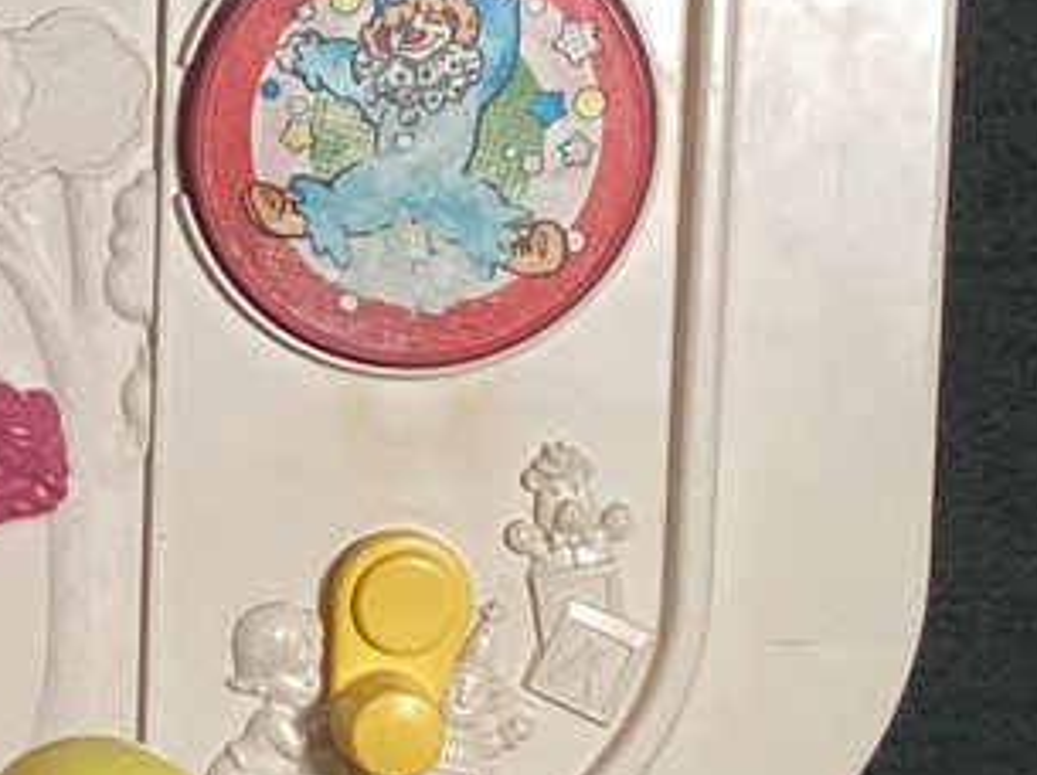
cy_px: 440
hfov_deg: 12.2
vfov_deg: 9.6
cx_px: -525
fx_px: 4608
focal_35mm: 154
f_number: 2.4
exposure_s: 1/60
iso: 125
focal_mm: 3.3
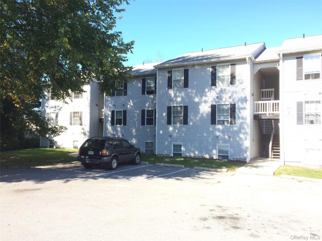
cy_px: 120
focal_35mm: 29
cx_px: 161
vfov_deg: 48.2
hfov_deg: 61.7
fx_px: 270
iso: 32
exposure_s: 1/507
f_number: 2.2
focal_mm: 4.15
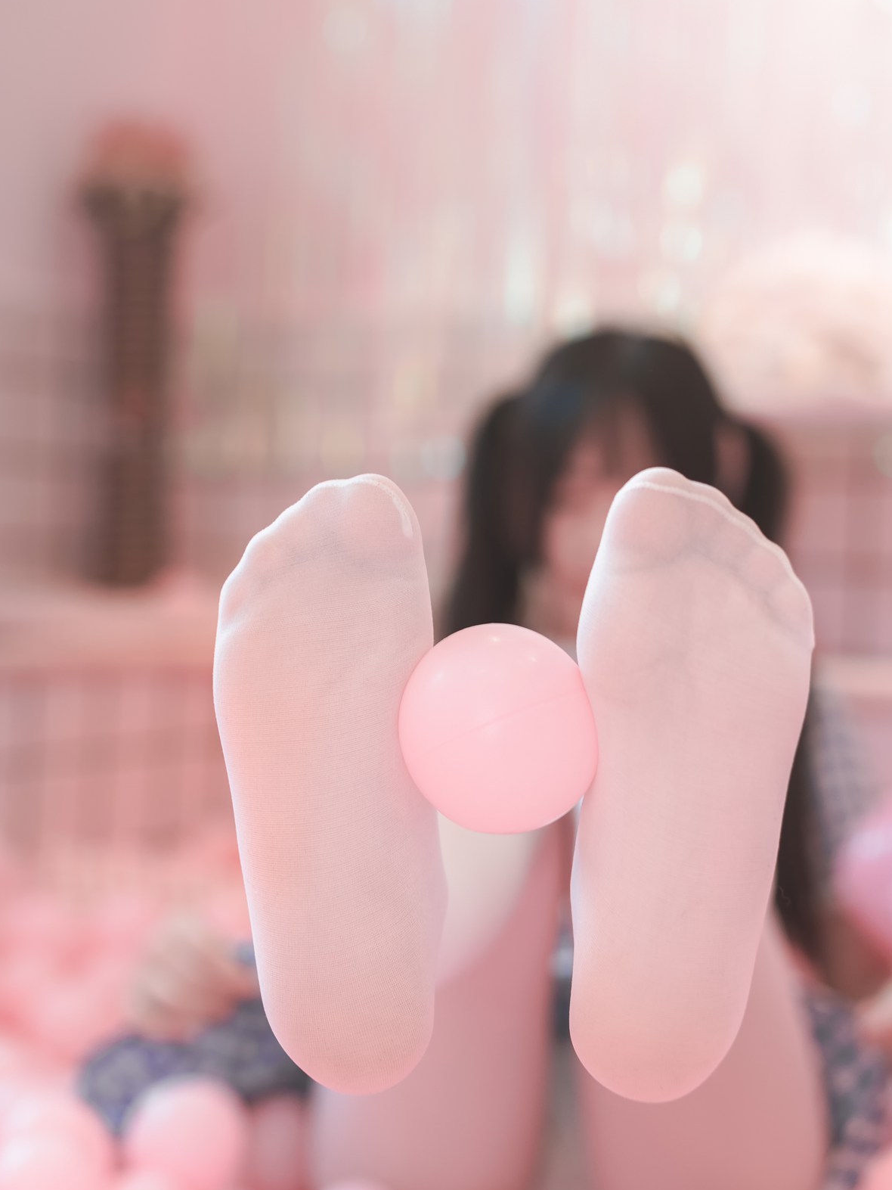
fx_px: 1889
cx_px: 447
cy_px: 635
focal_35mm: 55
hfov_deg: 26.6
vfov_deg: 34.9
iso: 125
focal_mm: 50
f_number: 2.5
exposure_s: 1/100
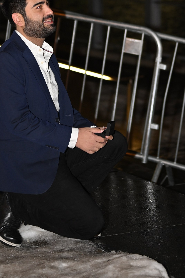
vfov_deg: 15.6
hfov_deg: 10.7
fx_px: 987
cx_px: 150
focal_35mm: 128
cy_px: -34
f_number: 1.8
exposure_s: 1/60
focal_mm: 50
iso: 160
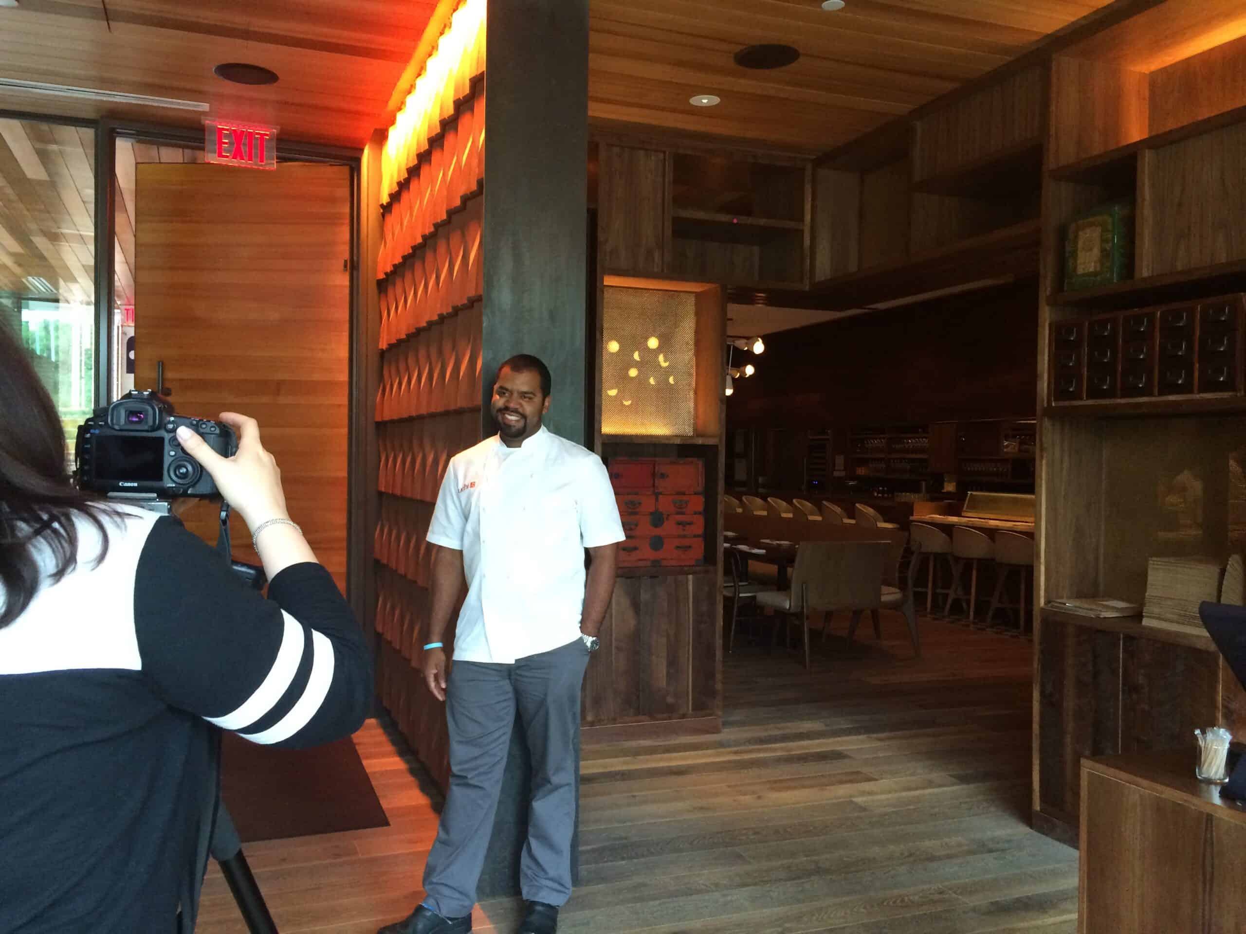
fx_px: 1044
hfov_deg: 61.7
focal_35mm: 29
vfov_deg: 48.2
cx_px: 623
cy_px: 467
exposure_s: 1/30
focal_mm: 4.15
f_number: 2.2
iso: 200
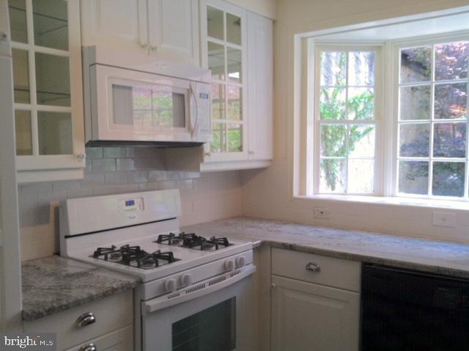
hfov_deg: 52.7
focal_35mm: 35
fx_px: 473
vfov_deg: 40.6
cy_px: 176
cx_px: 234
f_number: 2.8
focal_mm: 3.85
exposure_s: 1/60
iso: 100
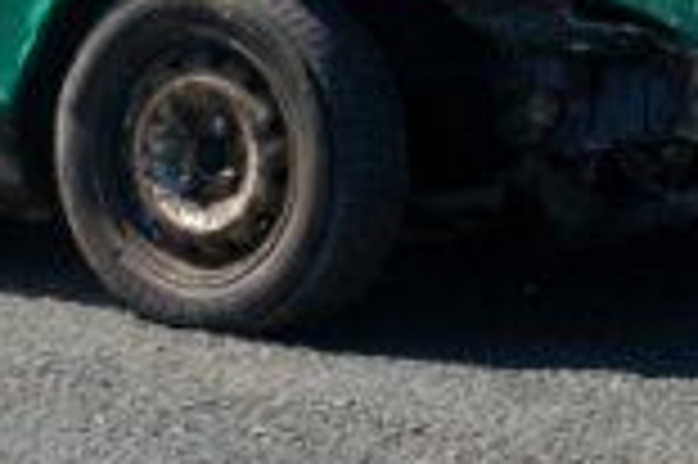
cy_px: -243
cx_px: 50
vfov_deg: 4.0
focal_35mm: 340
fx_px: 6586
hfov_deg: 6.1
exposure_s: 1/1000
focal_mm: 55
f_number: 5.3
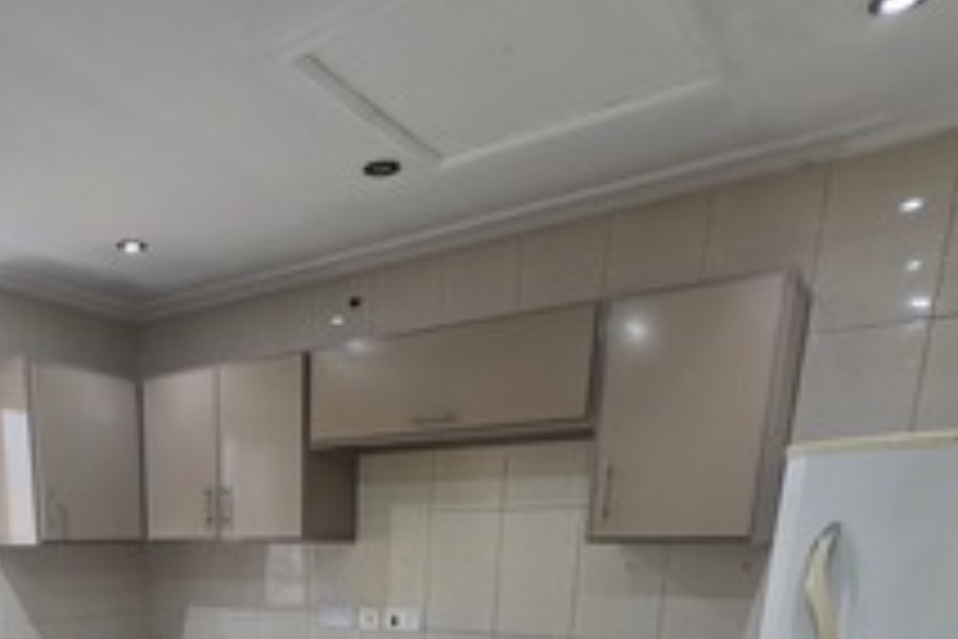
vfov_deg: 35.9
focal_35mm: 29
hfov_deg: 60.5
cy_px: 754
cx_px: 250
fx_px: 772
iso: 250
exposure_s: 1/50
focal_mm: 2.2
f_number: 1.9
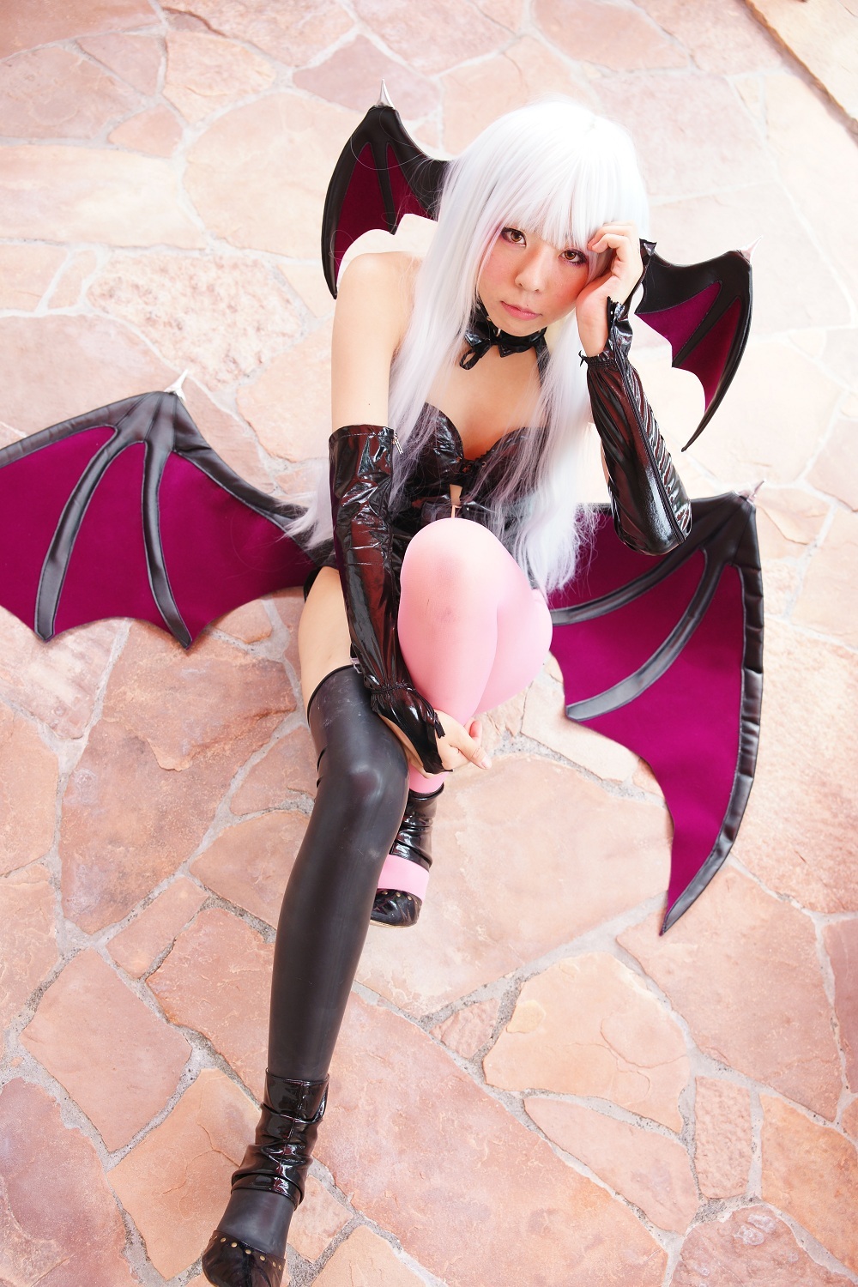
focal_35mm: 35
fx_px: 1251
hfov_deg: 37.9
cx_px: 429
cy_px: 644
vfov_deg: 54.4
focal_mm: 35
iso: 200
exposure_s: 1/60
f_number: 4
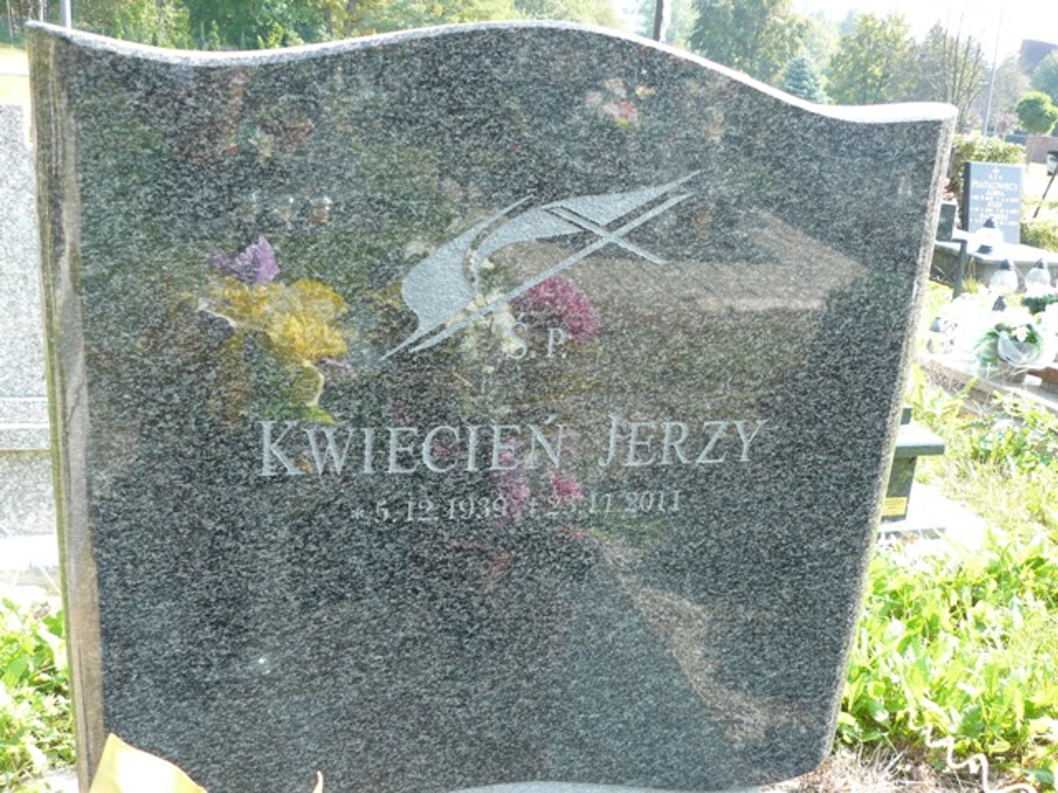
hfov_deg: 51.4
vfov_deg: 39.7
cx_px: 529
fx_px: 1100
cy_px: 396
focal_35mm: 36
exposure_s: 1/100
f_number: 3.2
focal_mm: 6
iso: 100
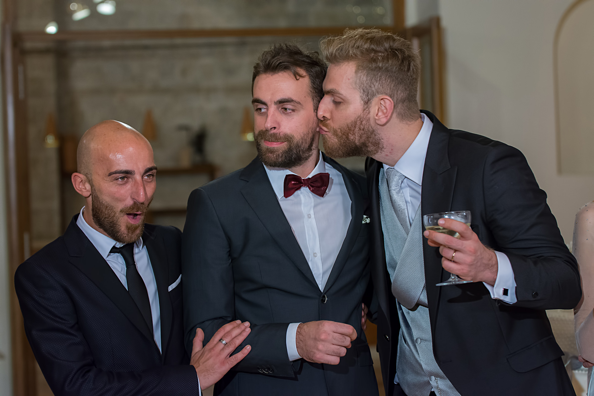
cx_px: 297
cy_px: 198
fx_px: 1732
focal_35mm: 105
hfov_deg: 19.5
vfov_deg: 13.0
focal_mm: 70
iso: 1600
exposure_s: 1/160
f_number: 2.8
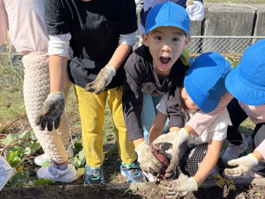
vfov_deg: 41.8
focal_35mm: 34
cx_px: 160
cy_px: 101
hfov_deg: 53.5
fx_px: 260
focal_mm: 5.1
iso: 32
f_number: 1.6
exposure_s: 1/1795
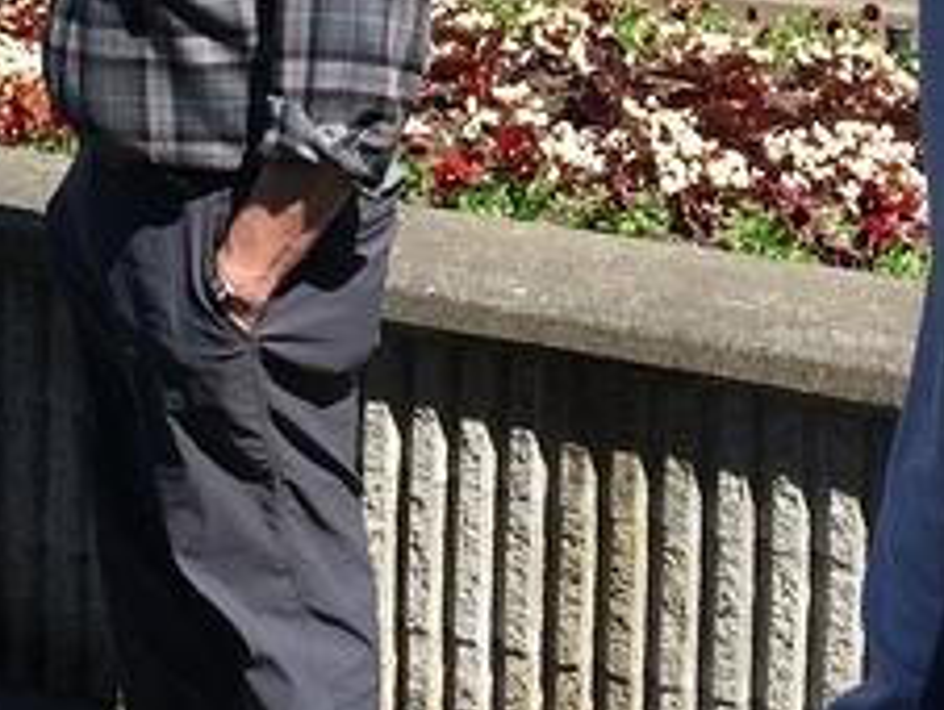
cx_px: 301
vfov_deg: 17.1
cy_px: -171
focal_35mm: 82
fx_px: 2239
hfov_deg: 23.7
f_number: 2.2
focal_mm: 4.15
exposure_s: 1/1642
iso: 32
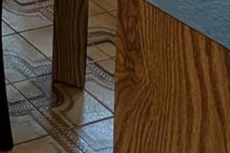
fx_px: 575
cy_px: -322
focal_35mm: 90
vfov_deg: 10.3
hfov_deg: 16.0
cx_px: -266
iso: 84
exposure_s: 1/24
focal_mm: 2.02
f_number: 1.7
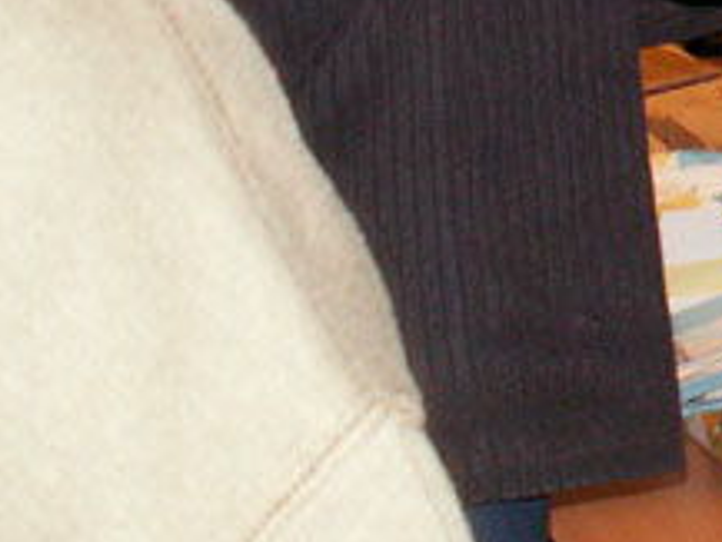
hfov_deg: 13.8
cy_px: -100
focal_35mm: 129
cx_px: 1248
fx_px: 2692
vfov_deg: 11.3
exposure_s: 1/40
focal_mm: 5.86
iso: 160
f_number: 2.8
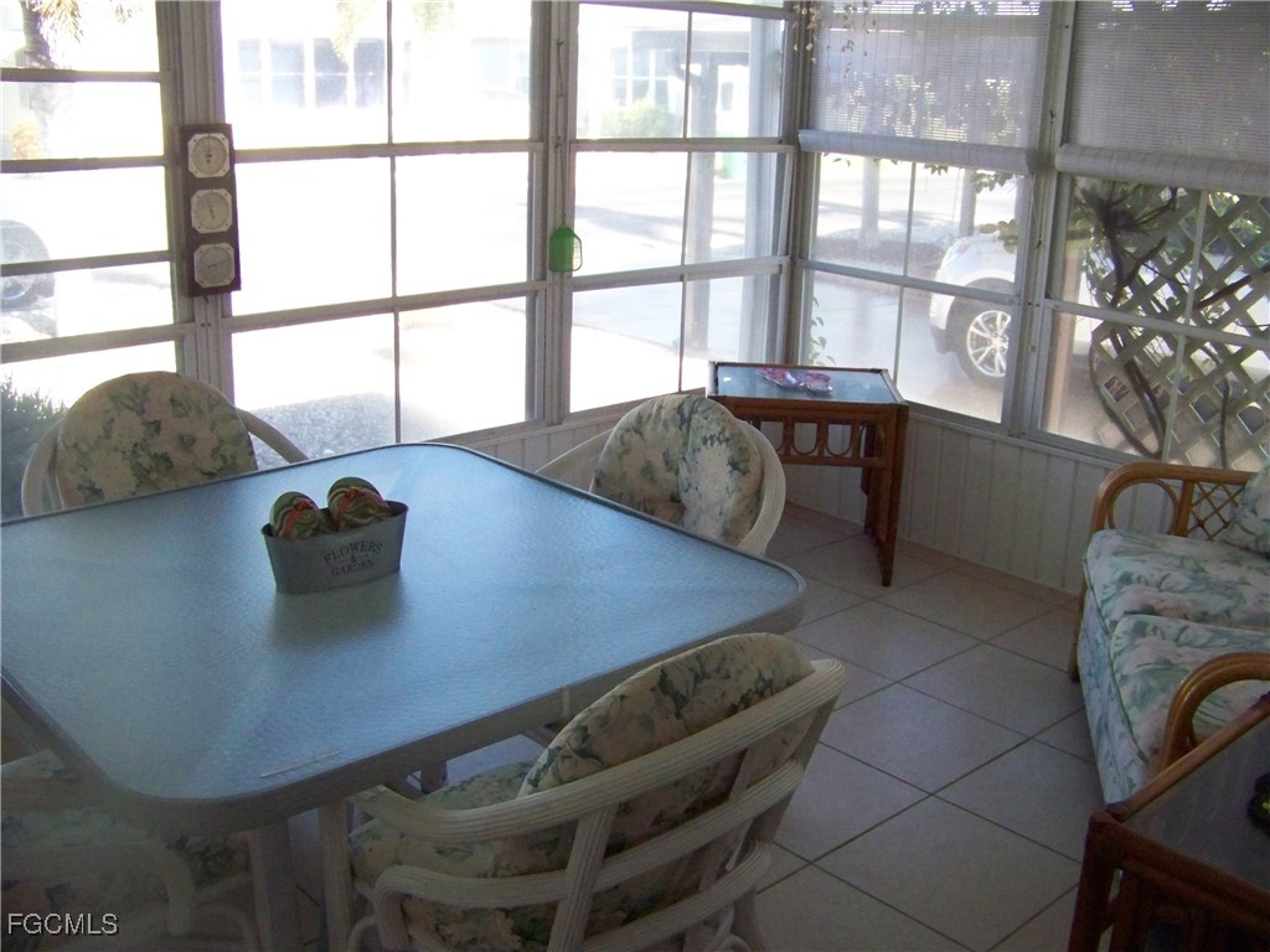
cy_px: 476
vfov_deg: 39.7
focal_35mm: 36
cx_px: 635
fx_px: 1321
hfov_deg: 51.4
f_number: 2.8
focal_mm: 5.85
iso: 400
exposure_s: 1/500
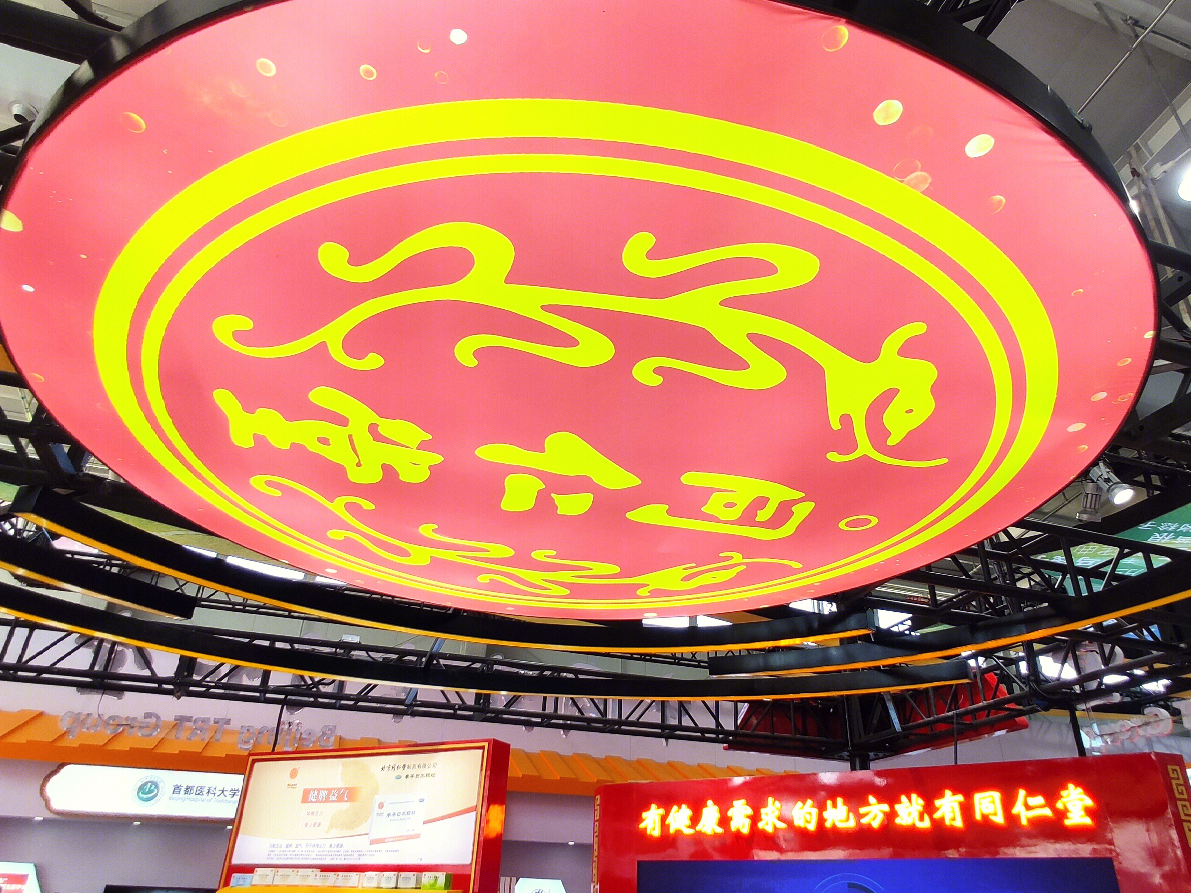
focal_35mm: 23
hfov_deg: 73.9
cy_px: 462
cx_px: 615
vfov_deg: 58.9
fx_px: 791
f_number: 2.2
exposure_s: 1/100
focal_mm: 2.25
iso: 132
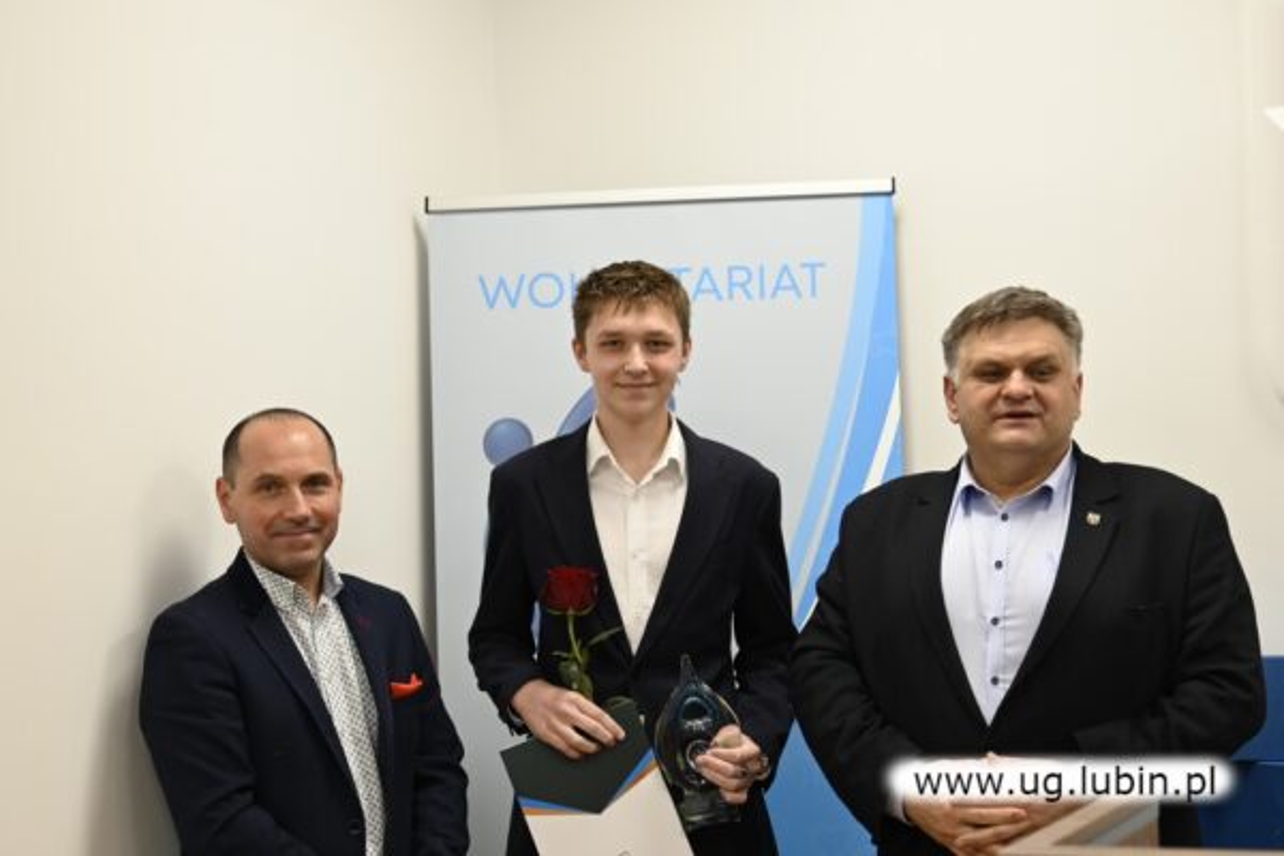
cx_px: 642
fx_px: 2282
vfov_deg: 21.2
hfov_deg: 31.4
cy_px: 428
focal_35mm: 64
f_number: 2.8
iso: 500
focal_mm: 43
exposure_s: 1/125
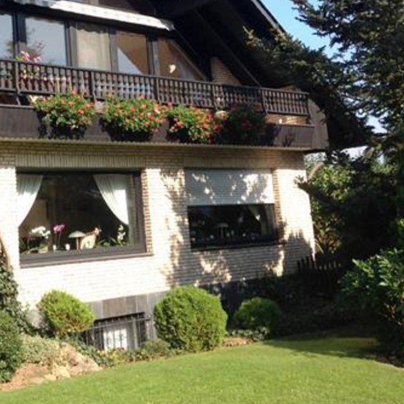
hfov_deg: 29.9
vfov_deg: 30.2
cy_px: 118
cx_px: 87
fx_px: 739
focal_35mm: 56
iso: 50
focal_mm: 4.12
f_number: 2.4
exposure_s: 1/763
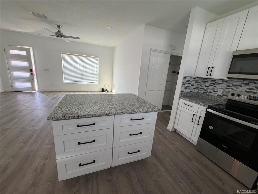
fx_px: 104
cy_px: 97
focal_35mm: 14
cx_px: 129
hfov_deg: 102.1
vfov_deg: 85.7
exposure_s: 1/60
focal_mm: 2.22
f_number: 2.2
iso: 250
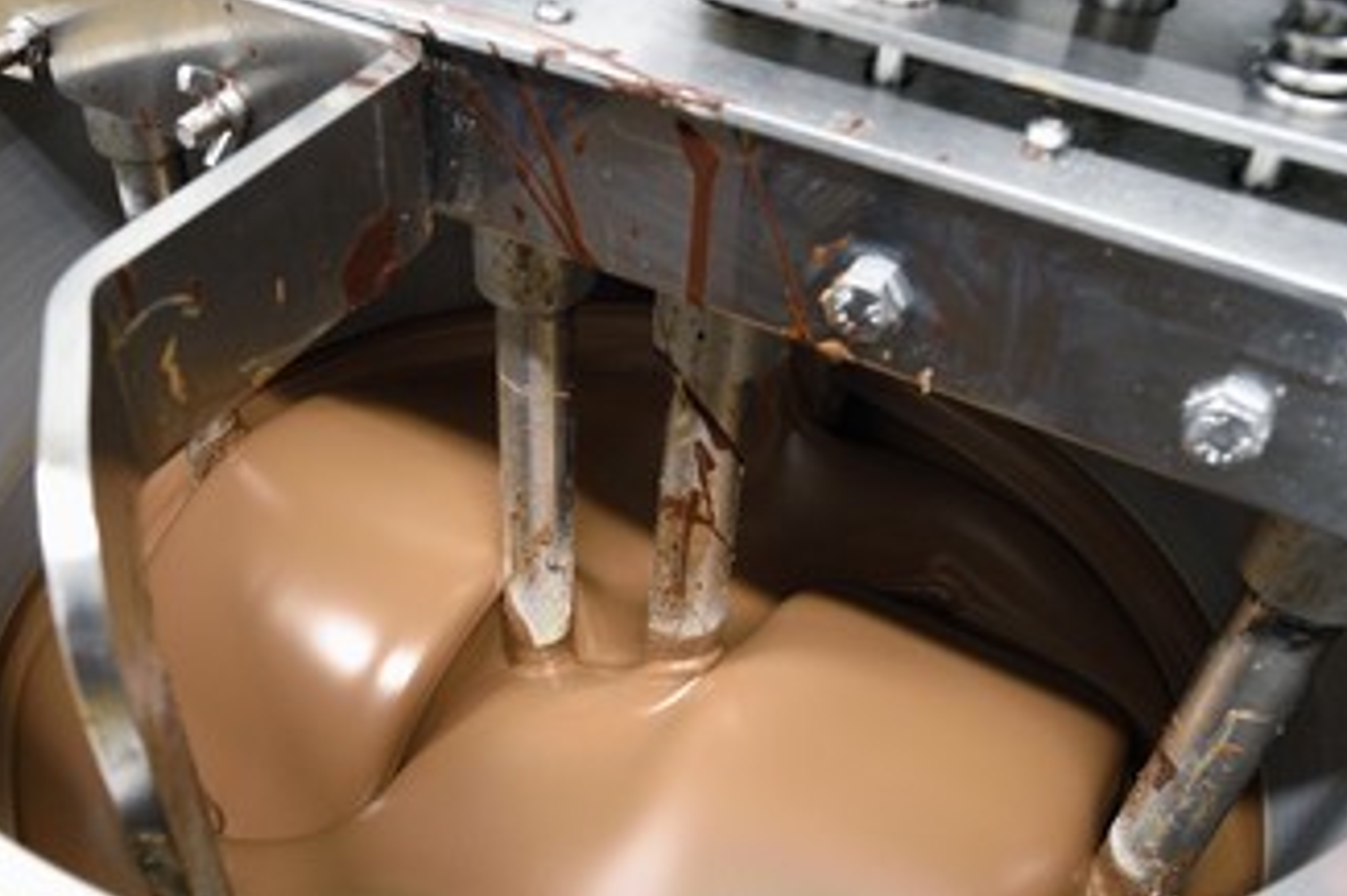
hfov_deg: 48.1
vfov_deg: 33.2
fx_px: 1496
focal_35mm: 40
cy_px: 553
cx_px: 527
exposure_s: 1/15
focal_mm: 31
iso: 1600
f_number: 8
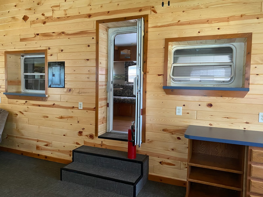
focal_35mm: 26
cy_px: 98
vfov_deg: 53.1
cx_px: 132
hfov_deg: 67.3
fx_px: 198
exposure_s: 1/58
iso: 500
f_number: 1.8
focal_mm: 4.25
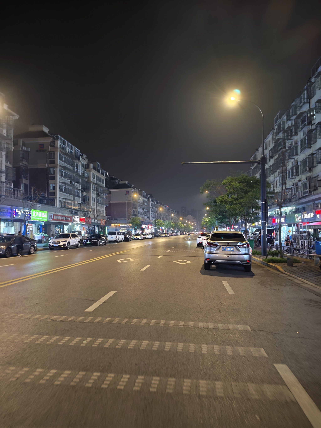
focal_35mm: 23
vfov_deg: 73.9
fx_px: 284
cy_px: 214
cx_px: 160
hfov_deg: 58.9
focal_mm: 6.55
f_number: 1.6
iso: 1000
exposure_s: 1/25
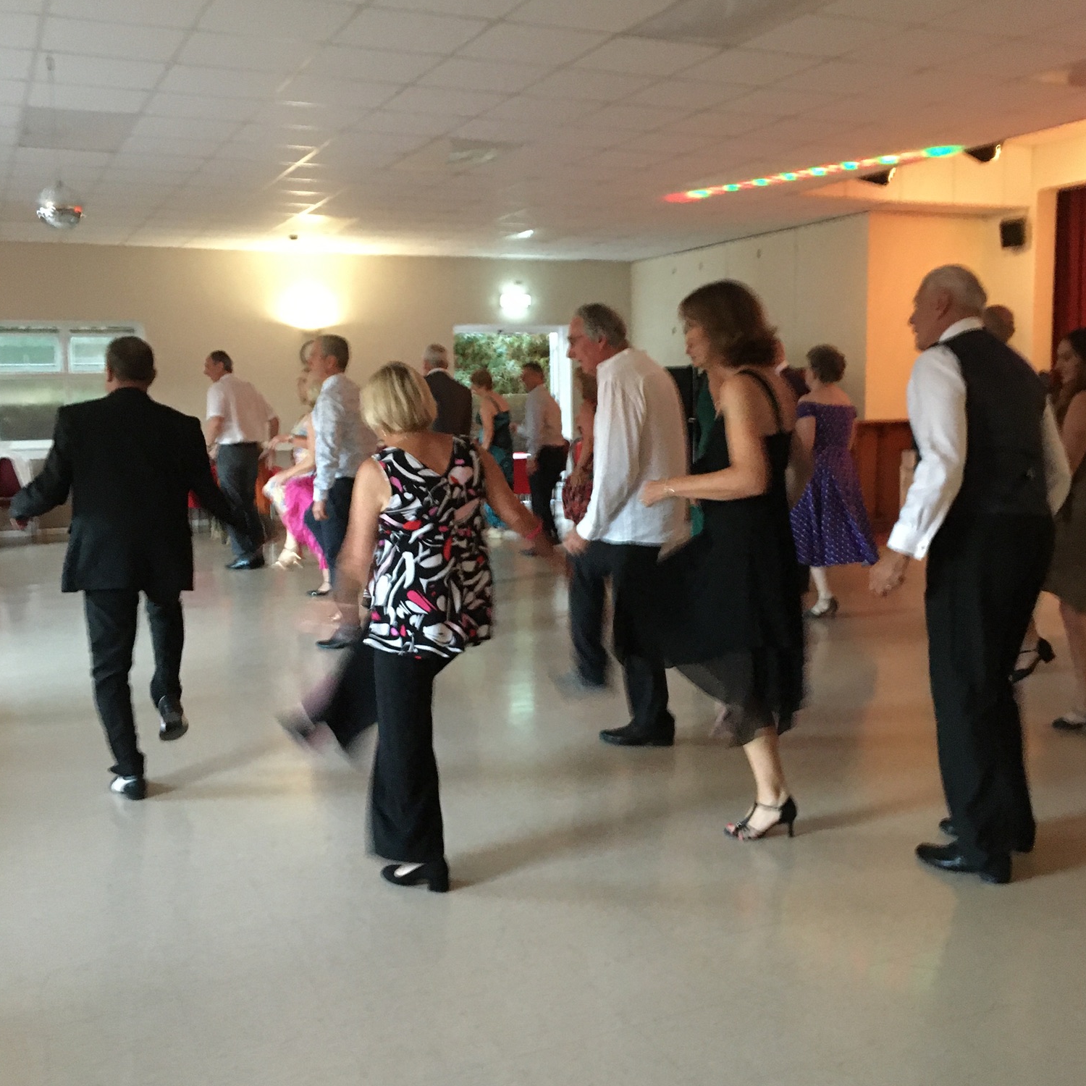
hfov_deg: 47.2
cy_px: 542
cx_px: 549
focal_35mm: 35
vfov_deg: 47.2
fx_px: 1242
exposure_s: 1/17
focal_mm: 4.15
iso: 500
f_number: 2.2
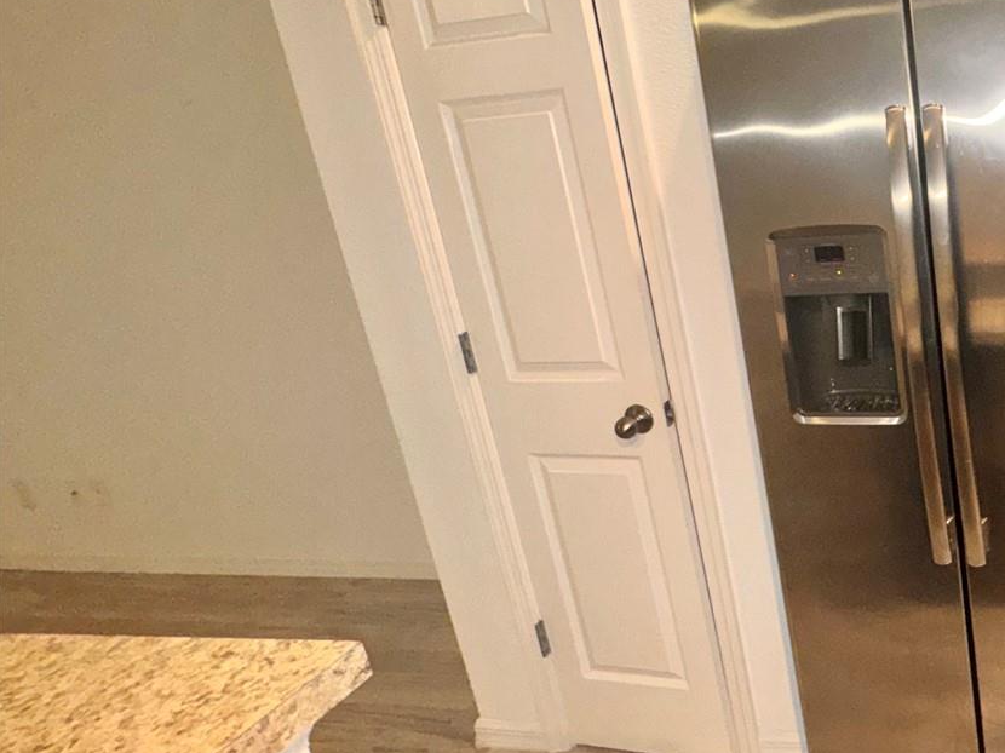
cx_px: 966
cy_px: 283
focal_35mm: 27
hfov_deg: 53.8
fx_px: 784
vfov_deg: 50.8
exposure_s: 1/60
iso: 125
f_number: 2.2
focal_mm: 2.22
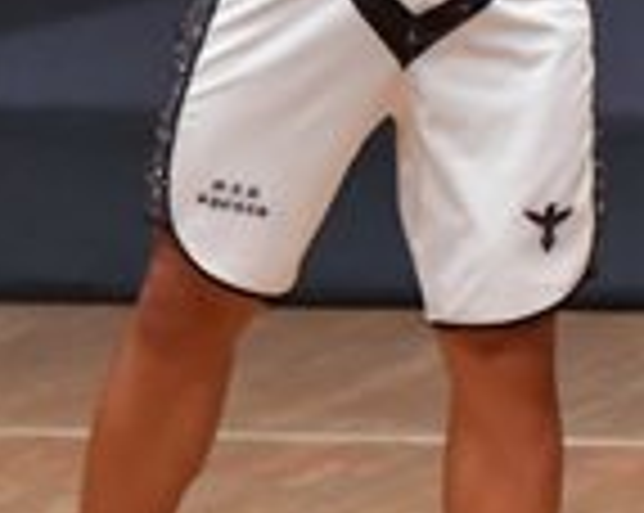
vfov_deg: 1.2
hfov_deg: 1.5
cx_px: 1277
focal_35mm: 1301
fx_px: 24763
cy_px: 212
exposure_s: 1/400
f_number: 5.6
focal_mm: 170
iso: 6400
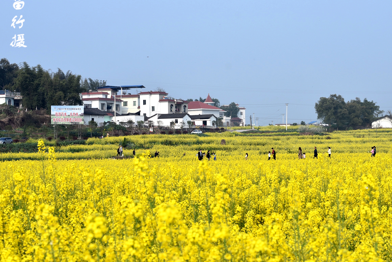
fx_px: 1057
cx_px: 245
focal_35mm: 97
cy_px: 134
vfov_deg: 14.1
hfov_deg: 21.0
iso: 100
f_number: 8
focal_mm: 50
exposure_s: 1/250
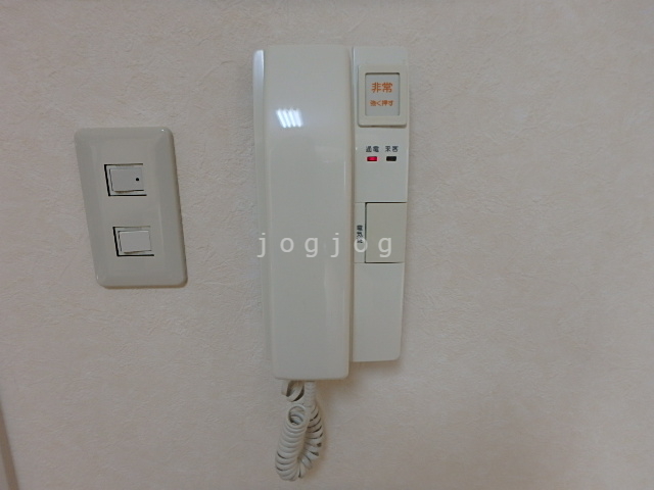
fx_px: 397
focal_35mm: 21
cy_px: 245
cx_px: 327
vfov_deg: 63.4
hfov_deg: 79.0
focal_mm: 3.7
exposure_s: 1/50
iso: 200
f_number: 3.5
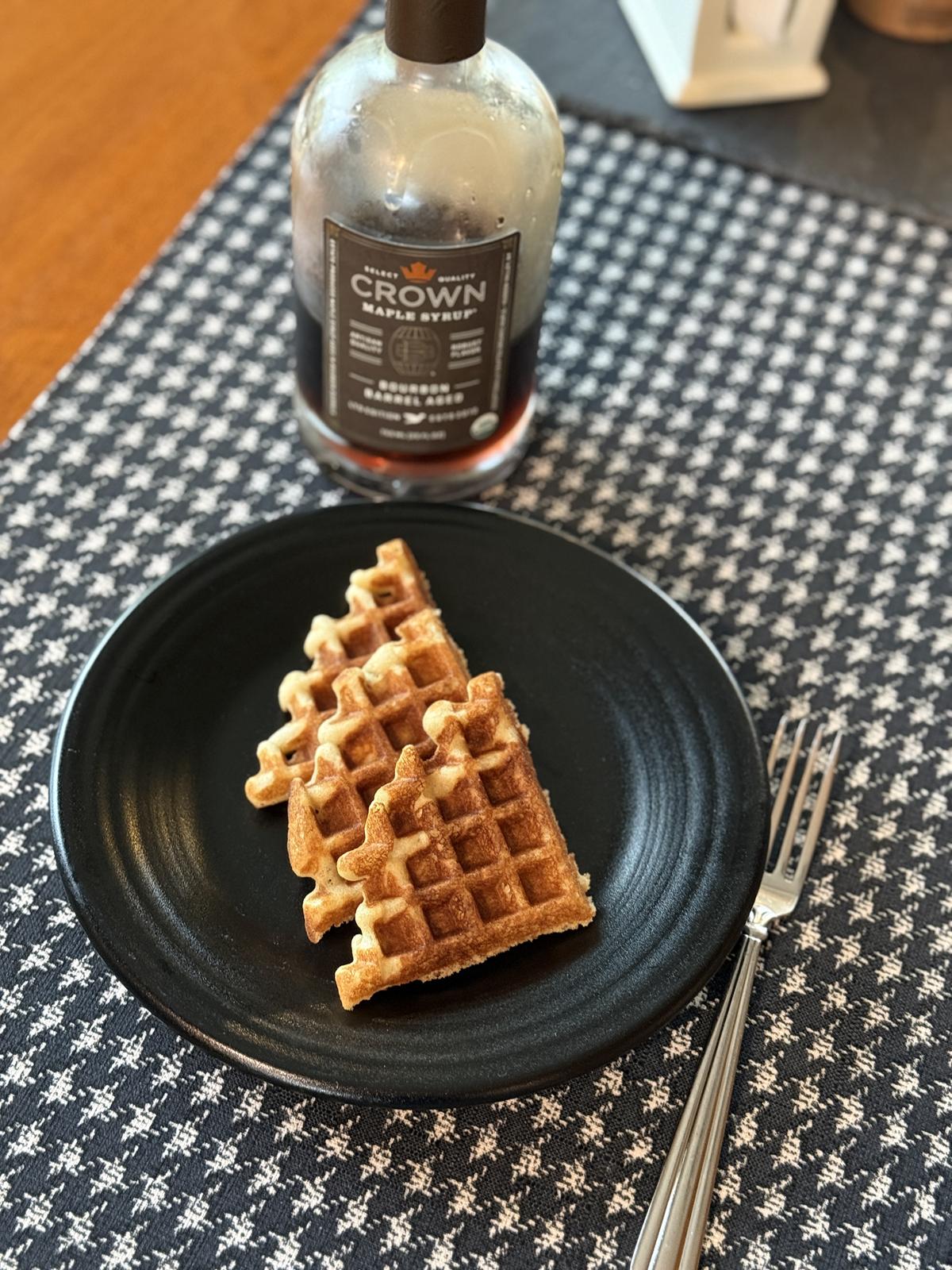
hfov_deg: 30.3
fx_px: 1760
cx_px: 476
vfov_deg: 39.7
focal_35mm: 48
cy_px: 635
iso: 400
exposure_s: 1/40
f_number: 1.78
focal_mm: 6.76
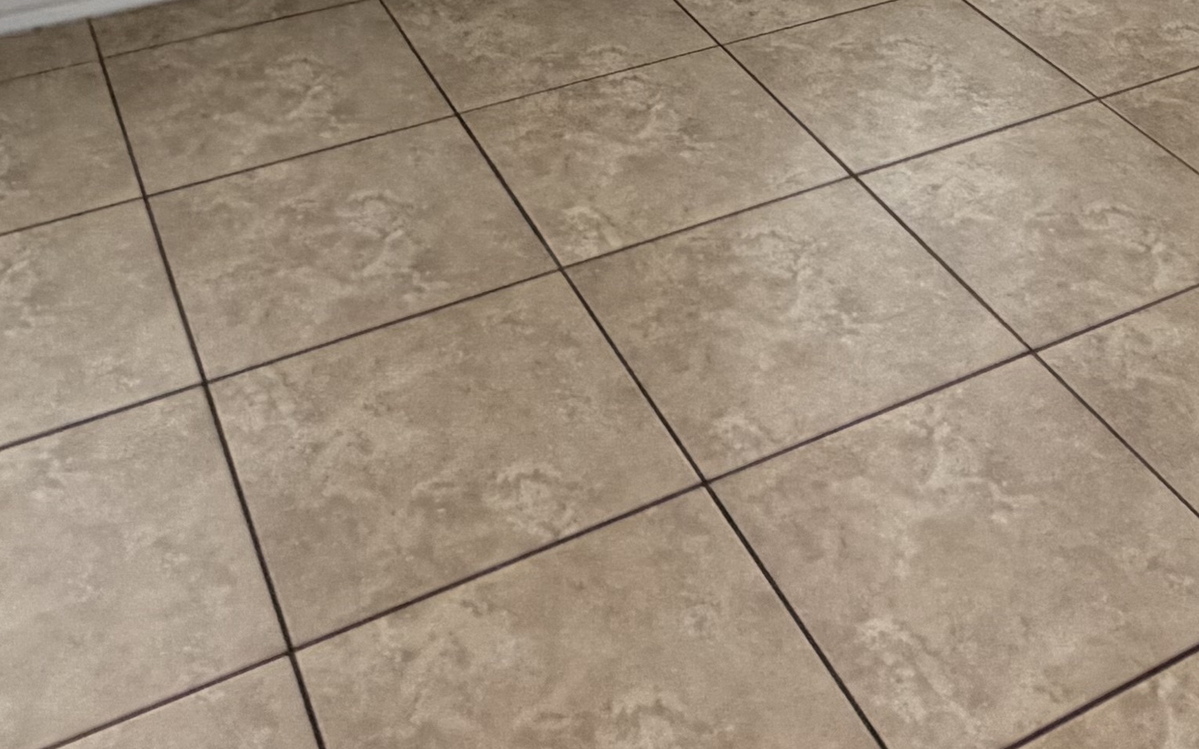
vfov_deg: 18.7
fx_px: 1797
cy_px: -563
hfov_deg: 35.9
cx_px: 917
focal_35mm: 55
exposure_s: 1/60
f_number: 2.2
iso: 400
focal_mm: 2.22
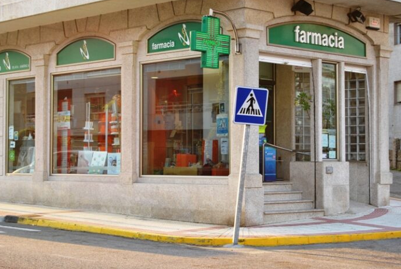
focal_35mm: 80
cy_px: 123
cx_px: 191
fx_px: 893
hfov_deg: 25.3
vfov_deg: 17.1
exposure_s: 1/100
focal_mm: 48
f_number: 9
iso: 400
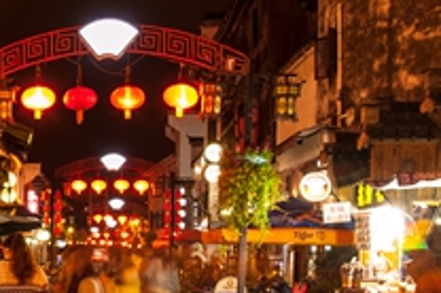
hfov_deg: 23.2
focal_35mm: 83
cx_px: -30
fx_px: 1015
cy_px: 256
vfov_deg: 16.2
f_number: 8
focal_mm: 23
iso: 200
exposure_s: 3
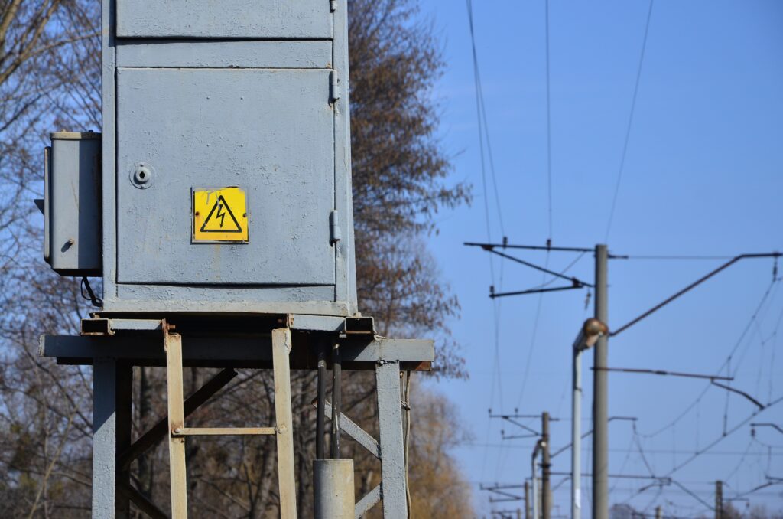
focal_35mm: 158
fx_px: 3418
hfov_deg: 13.1
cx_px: 392
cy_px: 260
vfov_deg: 8.7
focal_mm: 105
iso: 250
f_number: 8
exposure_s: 1/1000
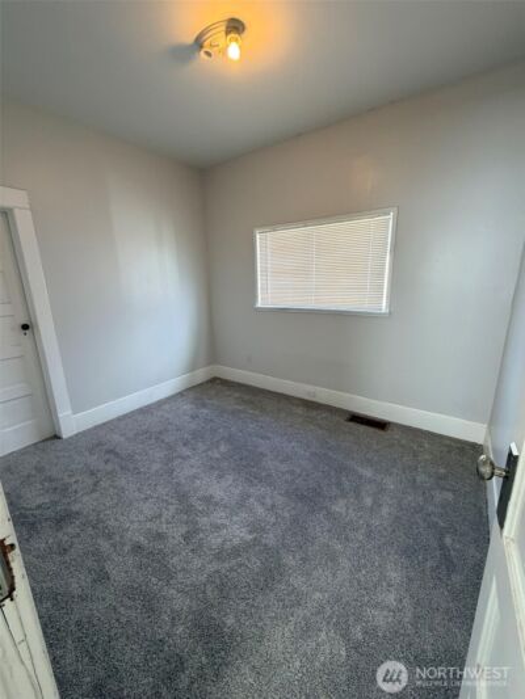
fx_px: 283
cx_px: 262
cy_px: 350
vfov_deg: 102.1
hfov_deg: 85.7
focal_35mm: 14
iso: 200
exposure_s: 1/60
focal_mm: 2.22
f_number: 2.2
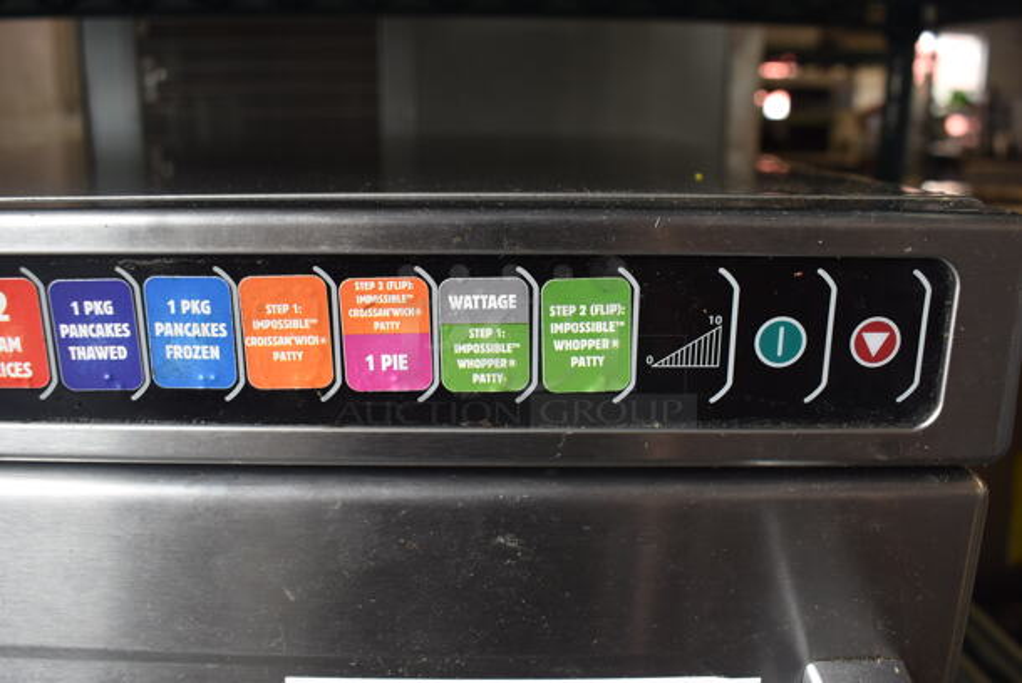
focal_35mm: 32
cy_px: 342
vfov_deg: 41.8
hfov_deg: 59.4
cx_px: 511
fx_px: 895
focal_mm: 21
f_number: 5.6
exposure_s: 1/60
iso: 400
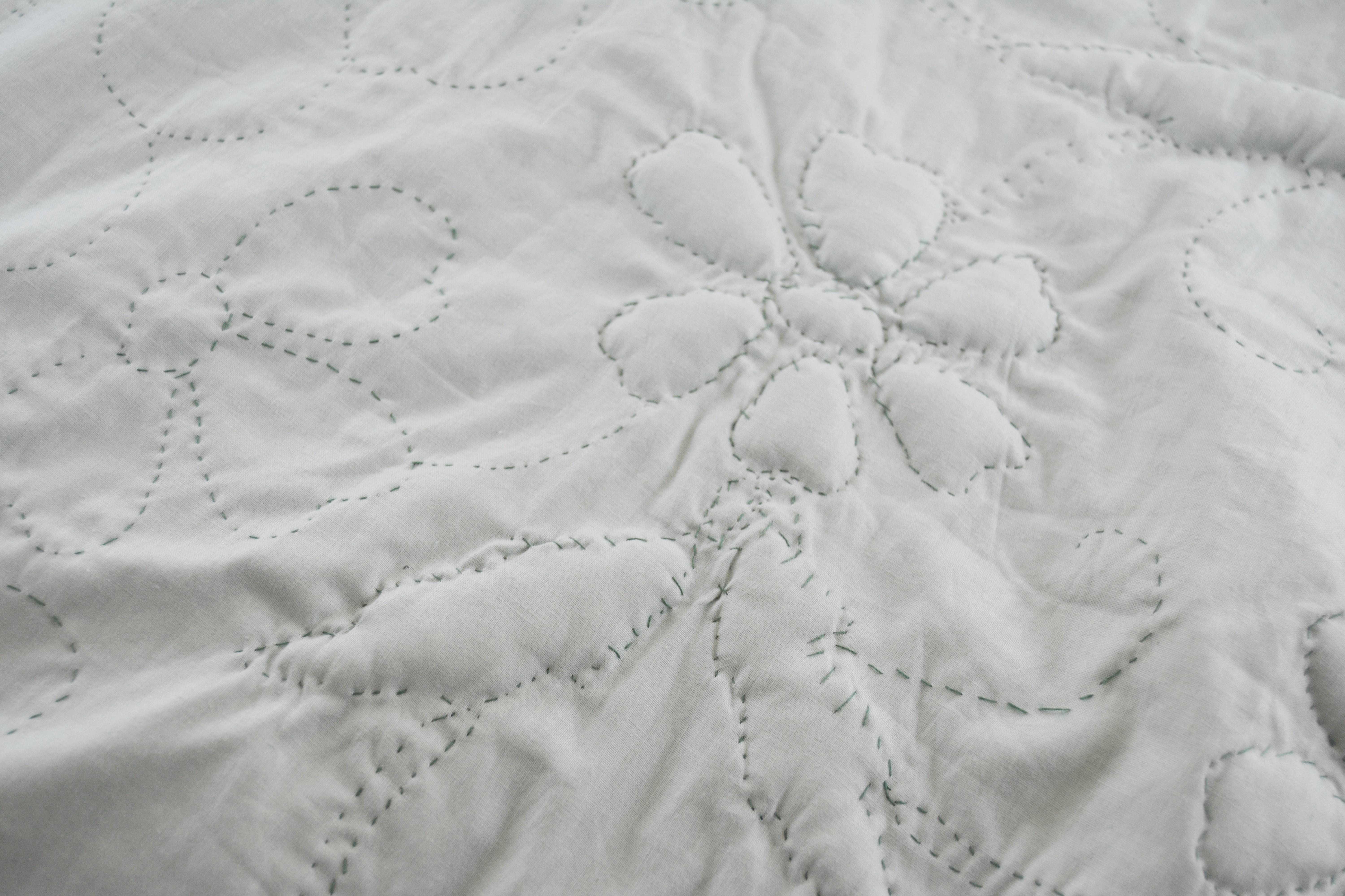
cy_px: 448
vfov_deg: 28.1
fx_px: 1793
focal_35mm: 48
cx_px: 672
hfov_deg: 41.1
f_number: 4.5
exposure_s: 1/80
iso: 400
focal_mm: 32
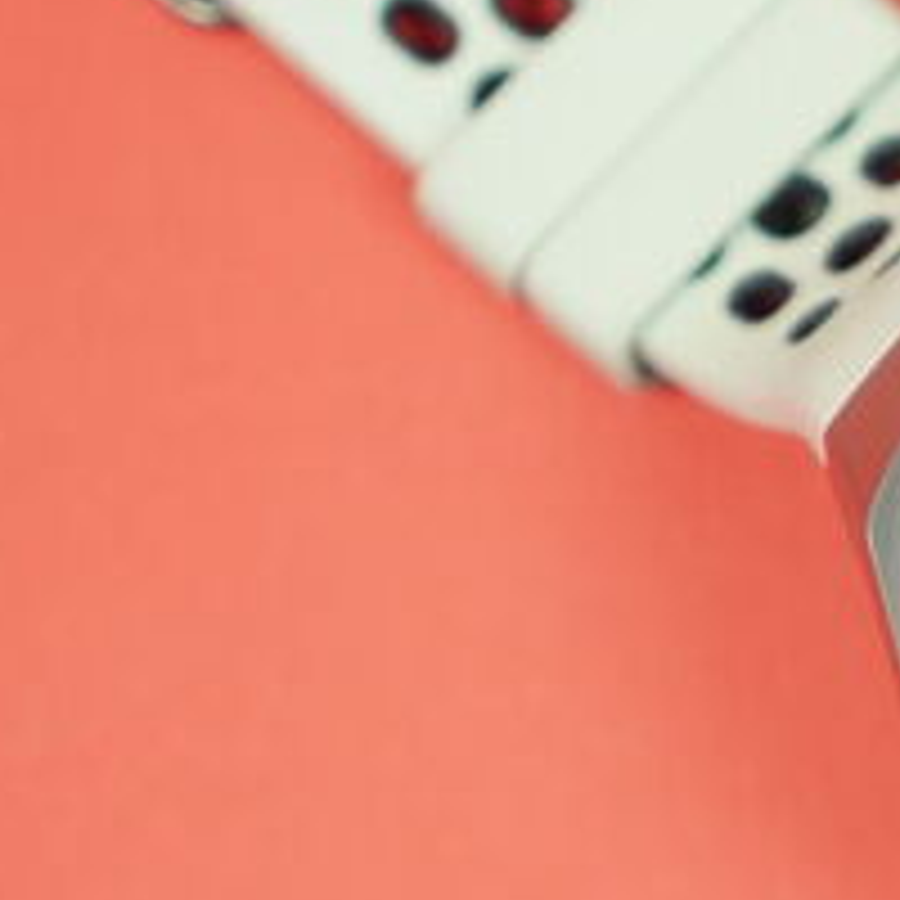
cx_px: 1400
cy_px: 846
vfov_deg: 7.1
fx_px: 7236
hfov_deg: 7.0
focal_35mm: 246
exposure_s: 1/125
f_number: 4
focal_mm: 70
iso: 1000
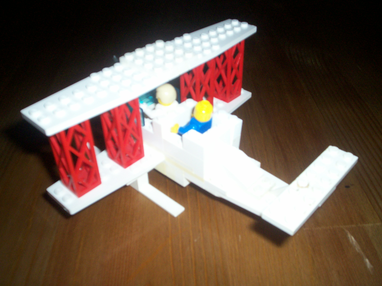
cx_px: 191
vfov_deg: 39.7
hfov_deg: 51.4
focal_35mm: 36
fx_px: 397
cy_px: 143
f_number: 4.5
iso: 140
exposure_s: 1/64
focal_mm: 5.9
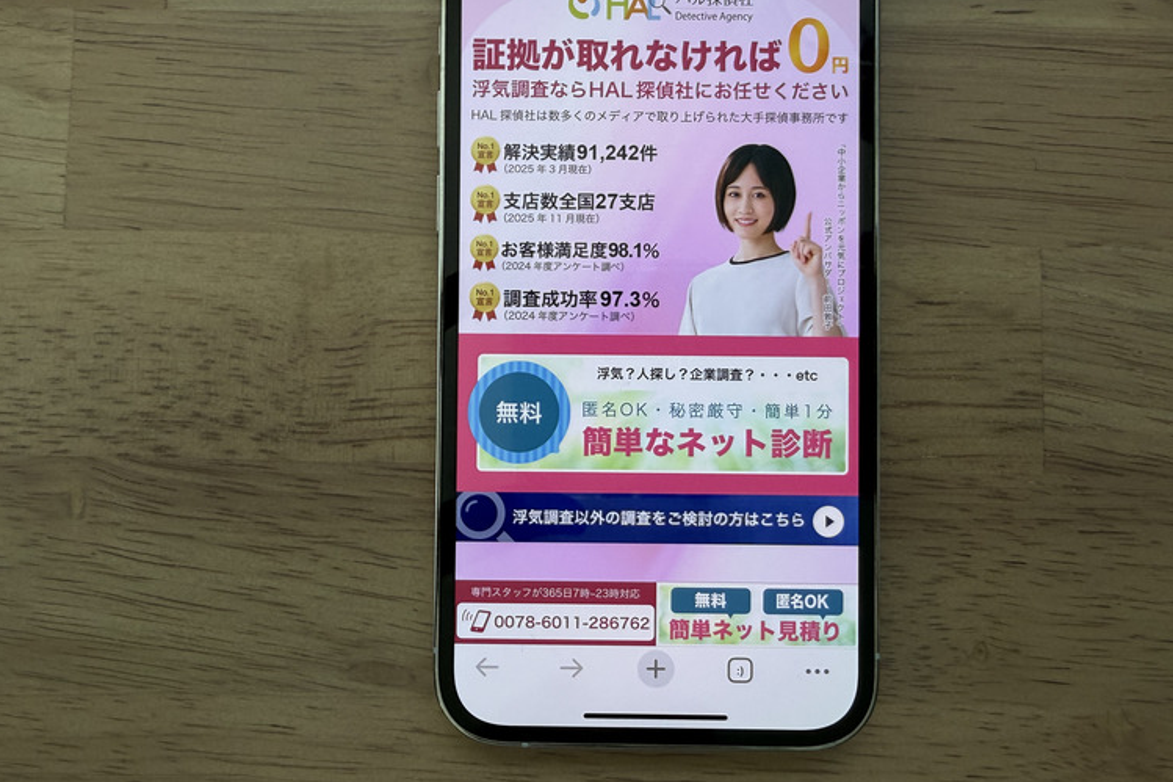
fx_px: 977
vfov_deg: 43.2
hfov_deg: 61.7
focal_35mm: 30
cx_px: 659
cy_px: 284
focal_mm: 2.22
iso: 160
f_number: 2.2
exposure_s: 1/120
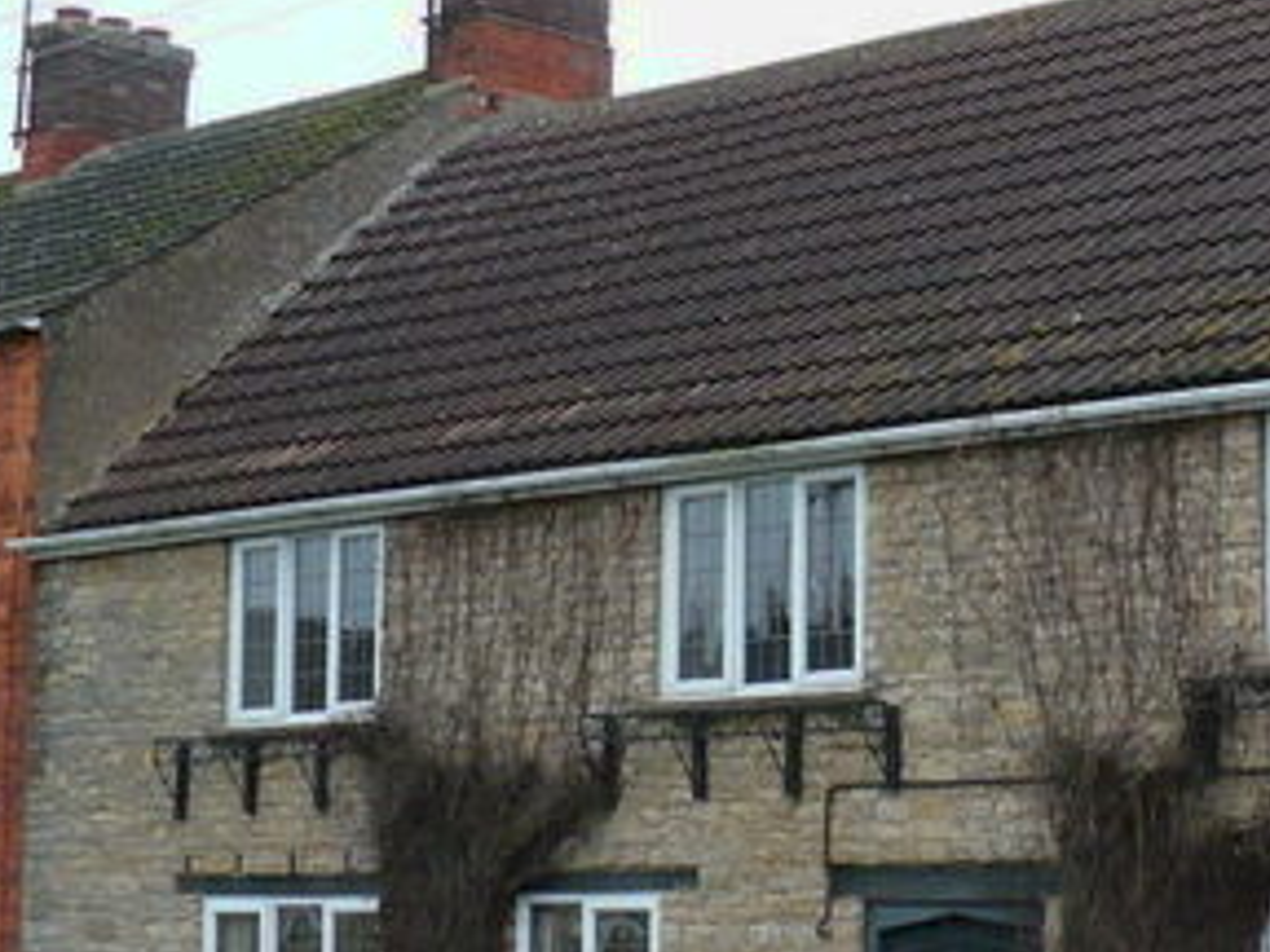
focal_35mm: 90
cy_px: 566
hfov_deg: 20.7
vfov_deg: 16.4
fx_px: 3302
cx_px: 1407
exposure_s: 1/400
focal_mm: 6.1
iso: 200
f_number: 2.8
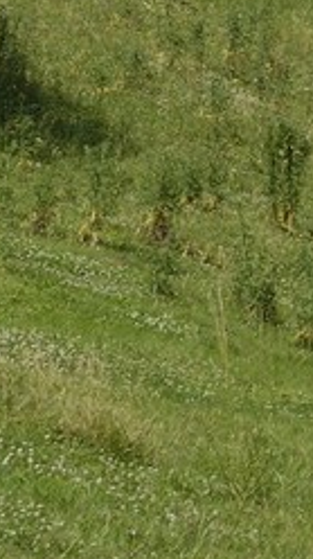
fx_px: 3802
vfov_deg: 8.1
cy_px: -406
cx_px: 1628
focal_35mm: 257
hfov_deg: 4.1
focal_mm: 38
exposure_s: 1/320
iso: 200
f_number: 8
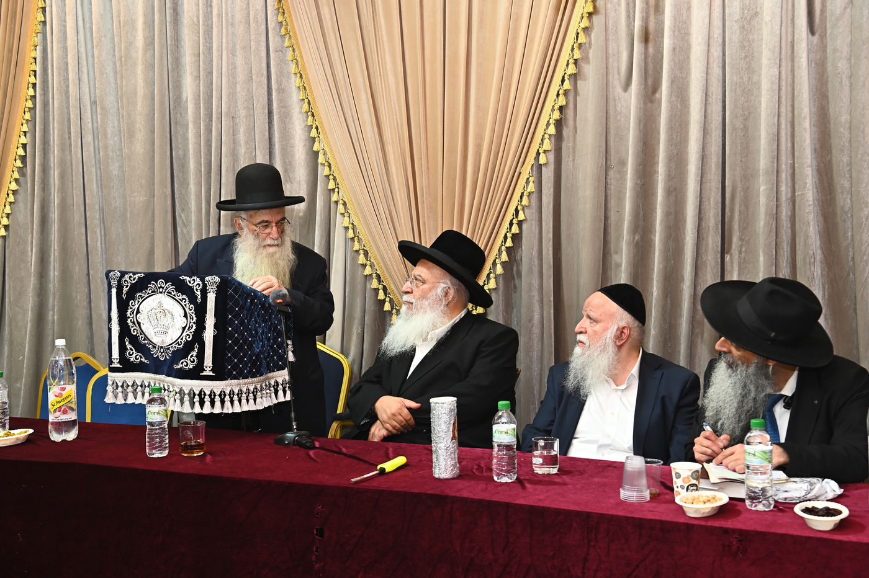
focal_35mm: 48
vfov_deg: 28.0
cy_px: 289
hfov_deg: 41.1
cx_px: 434
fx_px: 1158
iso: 1250
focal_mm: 48
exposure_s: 1/160
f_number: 6.3
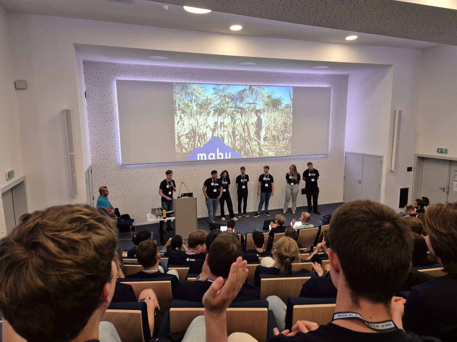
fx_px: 304
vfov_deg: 58.9
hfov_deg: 73.9
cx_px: 228
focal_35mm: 23
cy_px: 171
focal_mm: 5.4
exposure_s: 1/50
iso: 160
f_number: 1.8
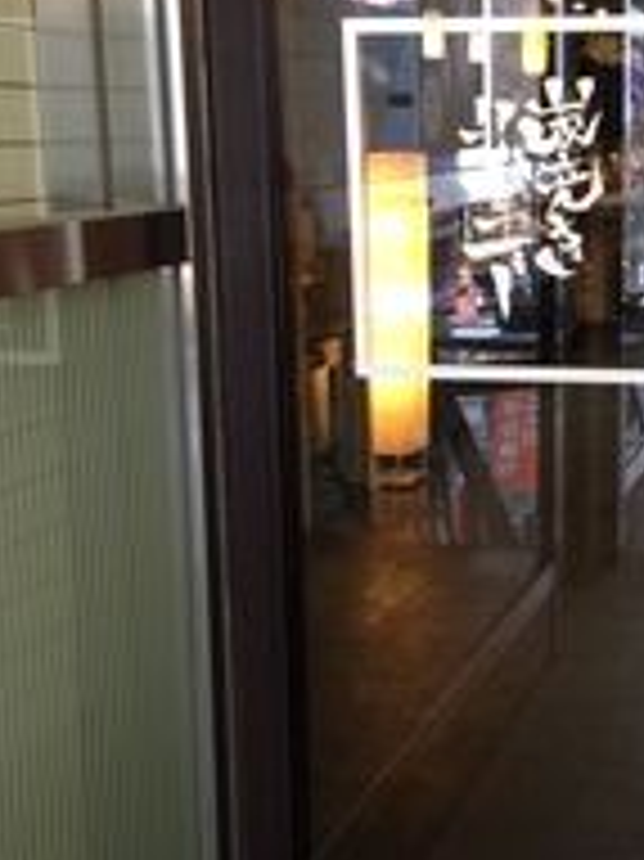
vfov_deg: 28.2
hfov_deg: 20.6
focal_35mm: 69
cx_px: 639
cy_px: 437
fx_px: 1713
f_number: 2.4
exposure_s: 1/20
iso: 64
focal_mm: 4.12
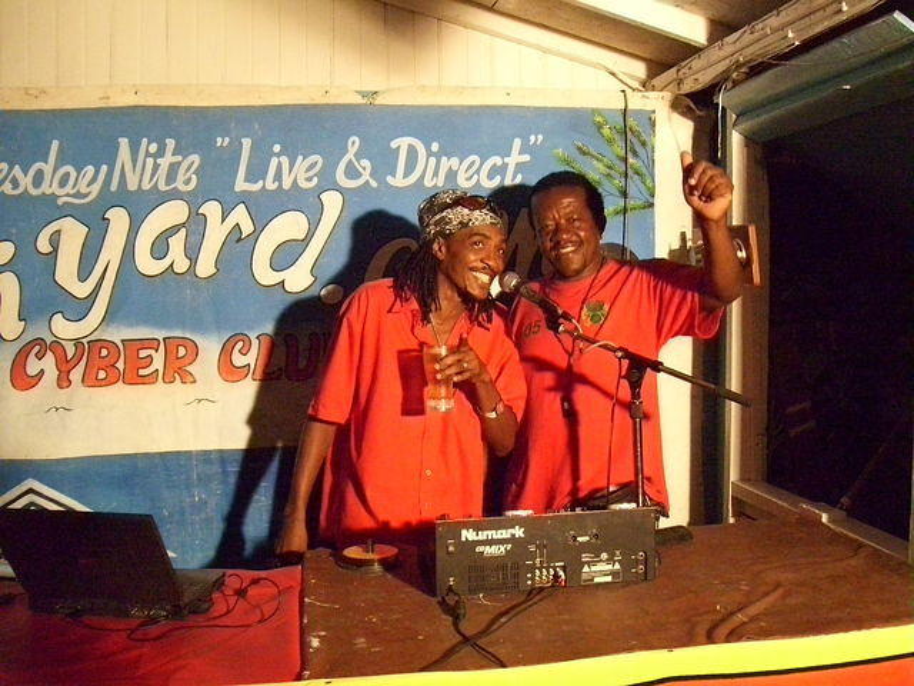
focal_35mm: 36
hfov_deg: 51.4
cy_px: 343
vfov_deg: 39.7
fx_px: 951
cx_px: 457
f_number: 2.7
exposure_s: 1/60
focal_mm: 6
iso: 1250
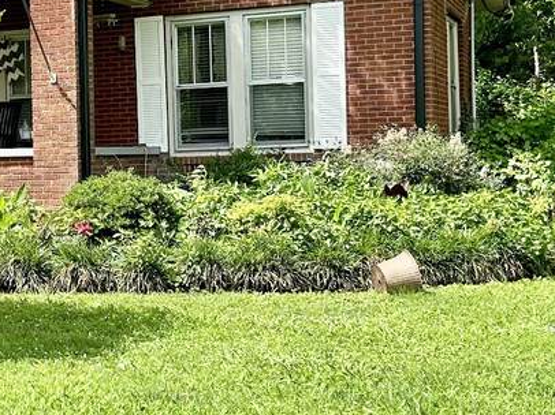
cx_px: -44
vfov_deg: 17.9
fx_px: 1314
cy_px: 153
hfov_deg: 22.6
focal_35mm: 82
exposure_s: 1/1698
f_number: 1.5
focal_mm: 5.7
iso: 50
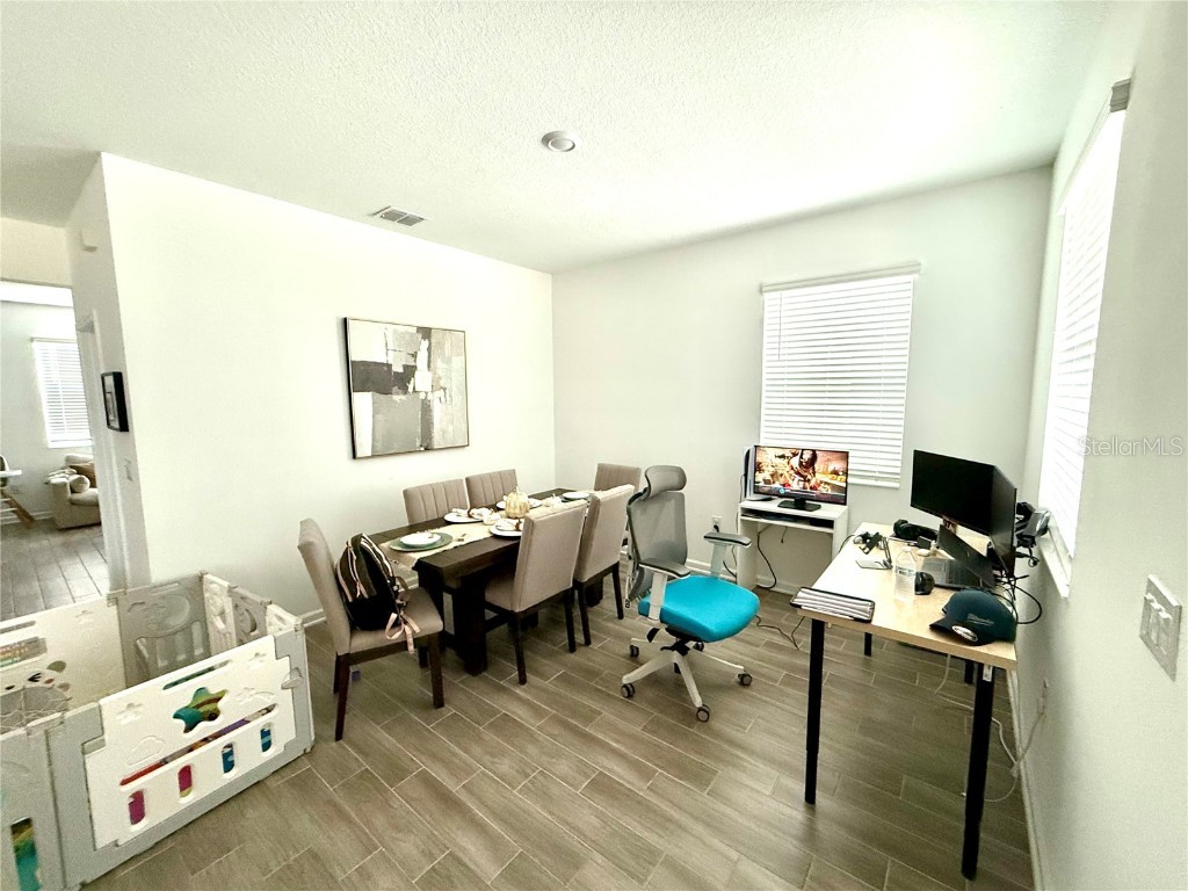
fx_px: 480
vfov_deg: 85.7
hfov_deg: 102.1
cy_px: 446
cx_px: 594
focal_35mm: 14
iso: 500
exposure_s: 1/120
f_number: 2.2
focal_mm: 2.22
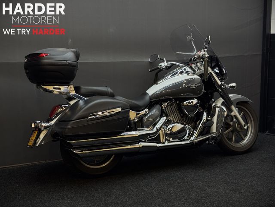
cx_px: 138
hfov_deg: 39.7
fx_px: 381
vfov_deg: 30.3
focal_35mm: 48
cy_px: 104
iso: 64
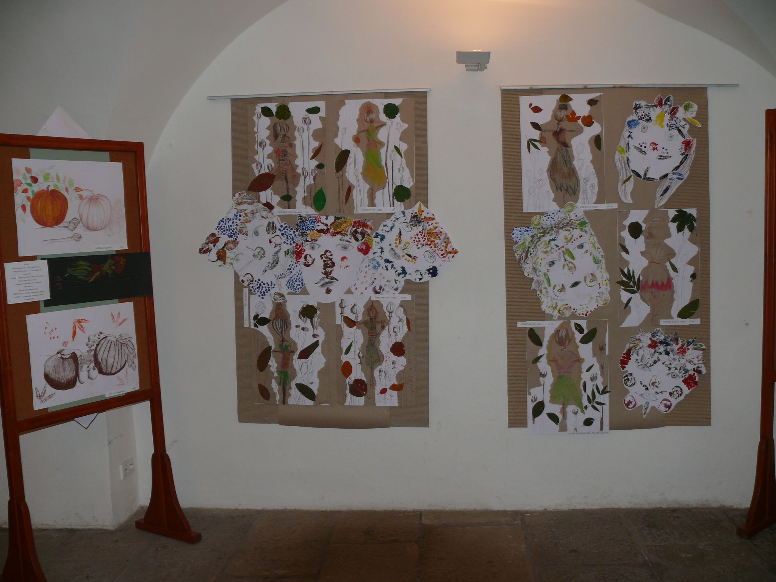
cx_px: 388
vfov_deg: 40.7
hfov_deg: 52.6
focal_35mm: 35
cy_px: 291
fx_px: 785
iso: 100
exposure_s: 1/30
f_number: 2.8
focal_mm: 7.4
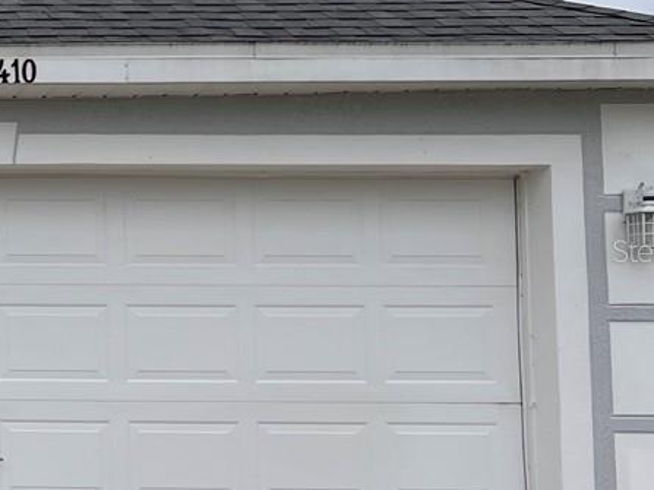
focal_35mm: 93
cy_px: 250
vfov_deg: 15.9
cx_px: -420
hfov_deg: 18.0
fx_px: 1757
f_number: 1.5
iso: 50
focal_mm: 5.7
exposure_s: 1/3356
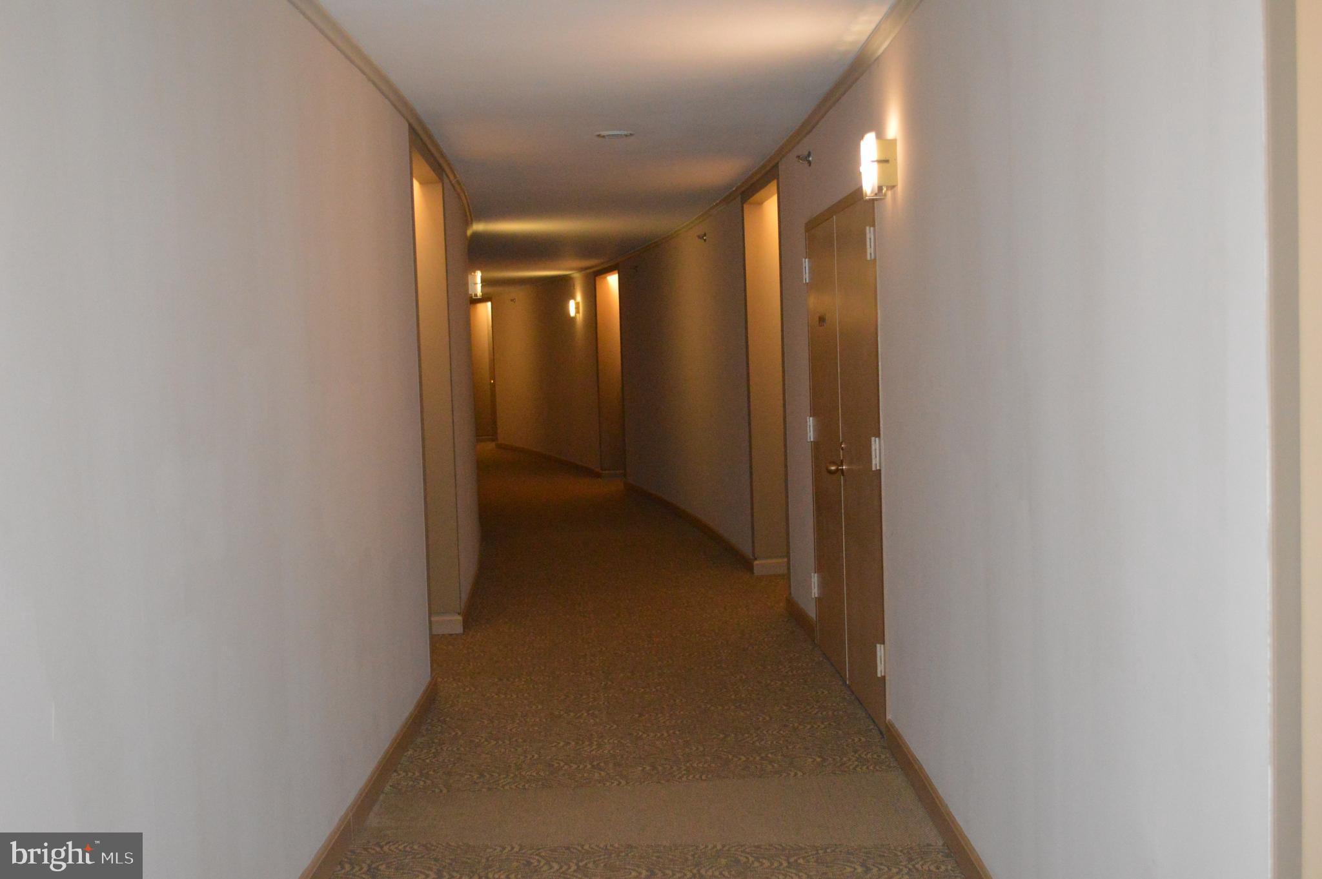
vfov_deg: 34.1
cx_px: 661
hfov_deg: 49.6
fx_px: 1431
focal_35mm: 39
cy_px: 440
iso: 3200
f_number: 4.2
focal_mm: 26
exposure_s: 1/60
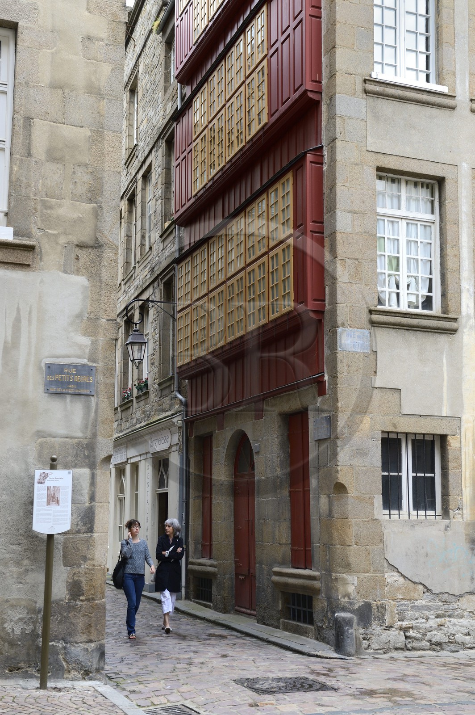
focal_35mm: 48
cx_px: 238
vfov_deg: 41.1
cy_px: 358
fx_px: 952
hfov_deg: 28.0
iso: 400
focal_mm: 48
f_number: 5
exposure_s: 1/160
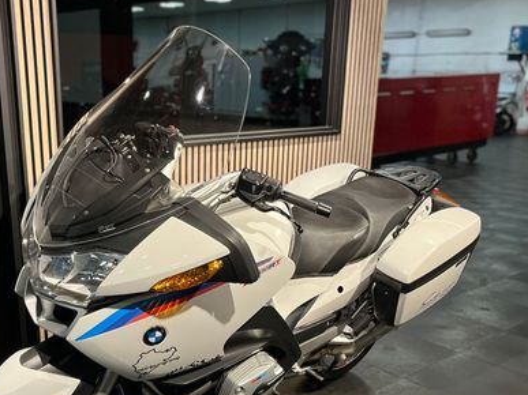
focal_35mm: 43
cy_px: 298
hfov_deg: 43.6
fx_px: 656
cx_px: 203
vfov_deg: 32.9
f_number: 1.6
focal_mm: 5.1
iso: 100
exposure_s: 1/50
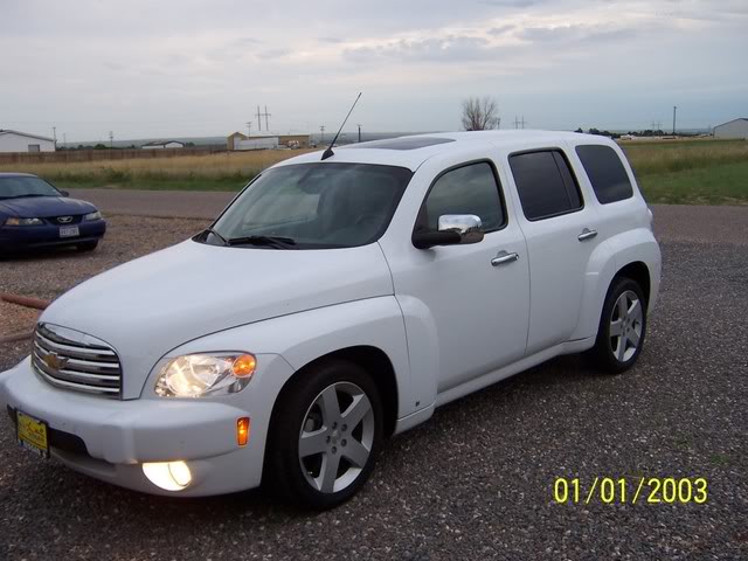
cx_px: 374
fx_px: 778
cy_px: 280
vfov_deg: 39.7
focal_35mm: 36
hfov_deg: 51.4
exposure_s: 1/90
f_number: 2.8
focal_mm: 5.6
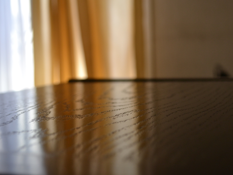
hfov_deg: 32.9
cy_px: 85
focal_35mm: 59
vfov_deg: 25.0
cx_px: 123
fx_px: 394
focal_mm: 35
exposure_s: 1/100
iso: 400
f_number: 5
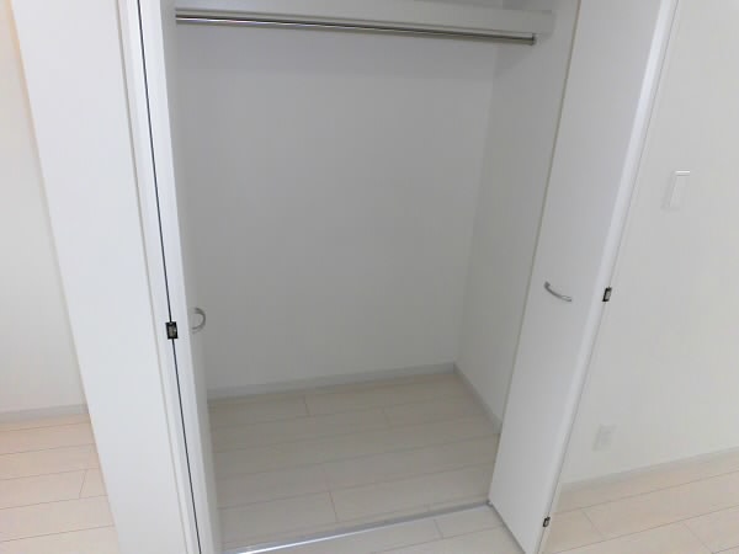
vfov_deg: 56.8
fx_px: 512
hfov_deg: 71.6
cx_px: 370
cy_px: 277
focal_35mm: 24
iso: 100
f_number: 3.1
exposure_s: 1/50
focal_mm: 4.3
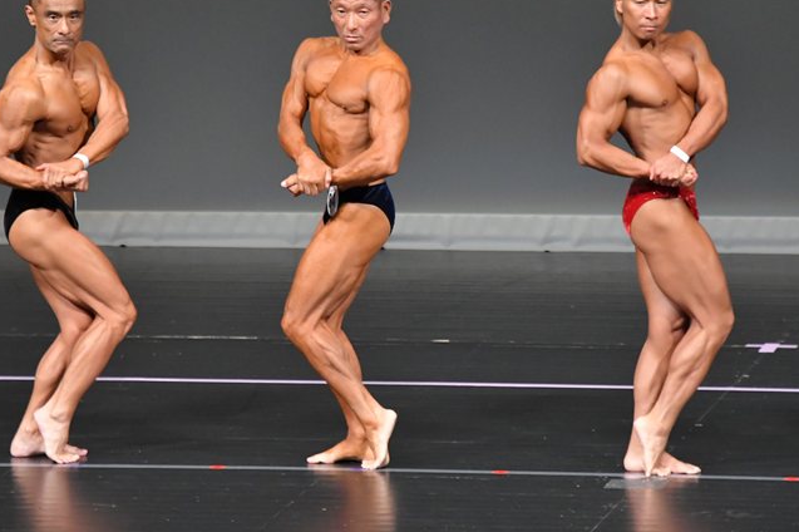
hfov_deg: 4.5
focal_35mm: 456
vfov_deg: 3.0
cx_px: 394
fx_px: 10115
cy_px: 215
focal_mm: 250
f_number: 5.6
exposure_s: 1/400
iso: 5000
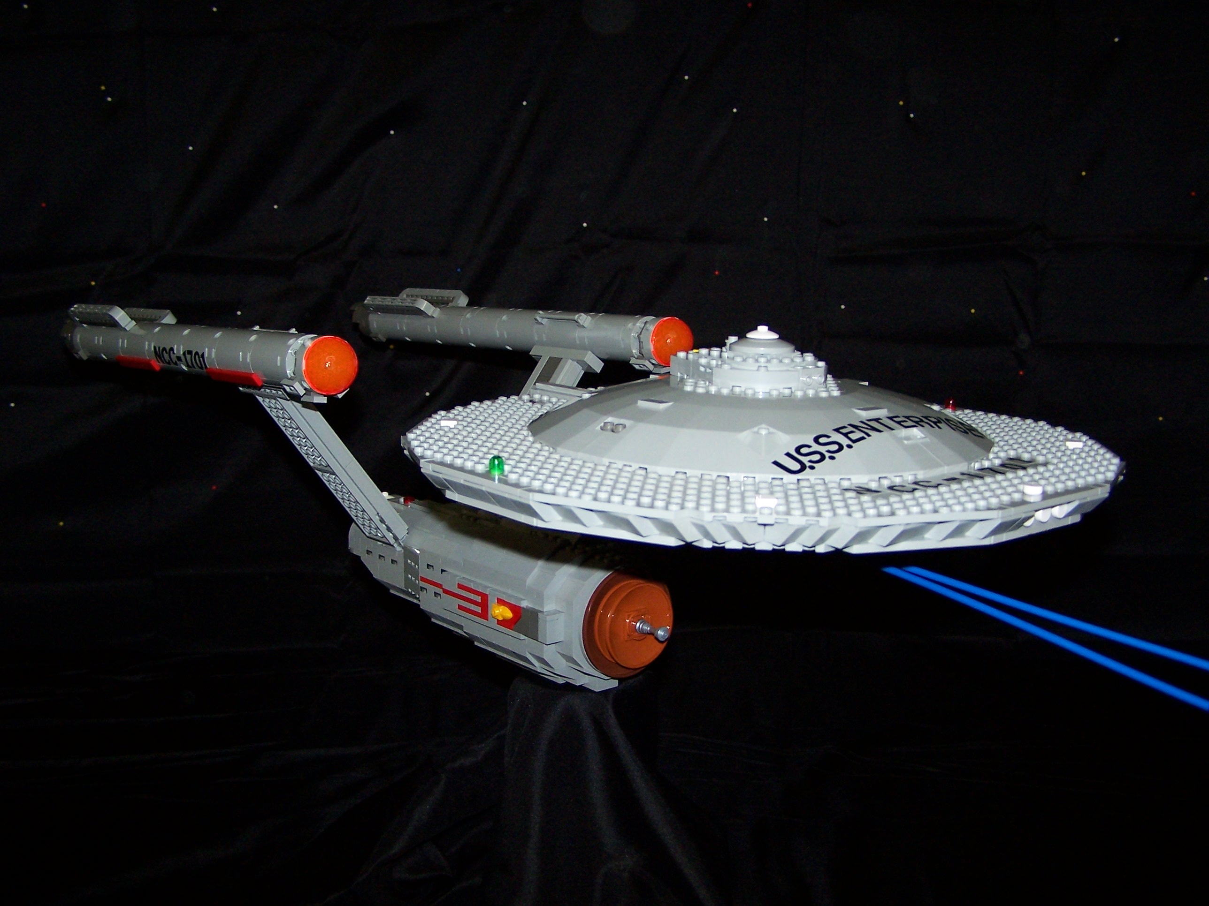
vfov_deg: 37.7
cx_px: 604
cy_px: 453
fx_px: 1327
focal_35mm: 38
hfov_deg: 49.0
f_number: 2.8
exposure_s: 1/60
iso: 140
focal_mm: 6.3
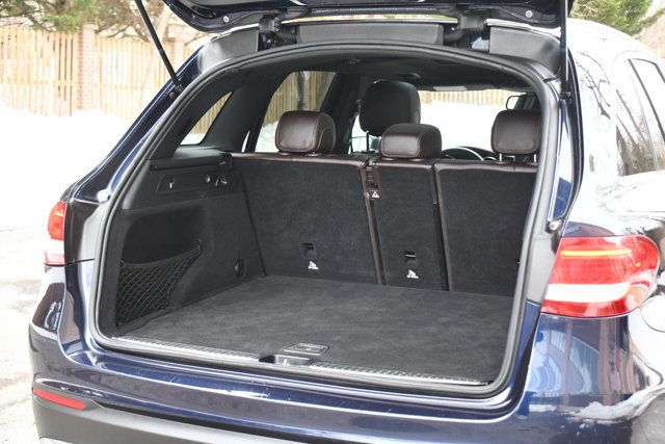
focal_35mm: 57
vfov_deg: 23.8
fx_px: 1053
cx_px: 332
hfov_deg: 35.0
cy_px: 222
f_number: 4.8
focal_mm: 38
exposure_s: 1/125
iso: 1100
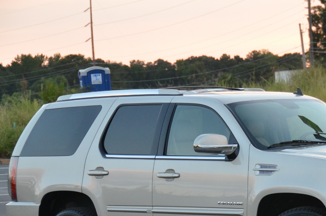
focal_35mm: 184
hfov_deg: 11.2
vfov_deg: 7.4
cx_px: 262
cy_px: 168
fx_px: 1663
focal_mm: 70
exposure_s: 1/400
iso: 1600
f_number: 5
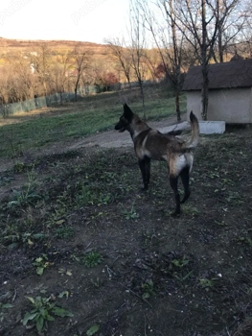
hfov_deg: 44.2
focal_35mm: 32
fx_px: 310
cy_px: 159
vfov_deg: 56.8
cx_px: 121
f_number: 1.8
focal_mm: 3.99
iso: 20
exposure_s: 1/496
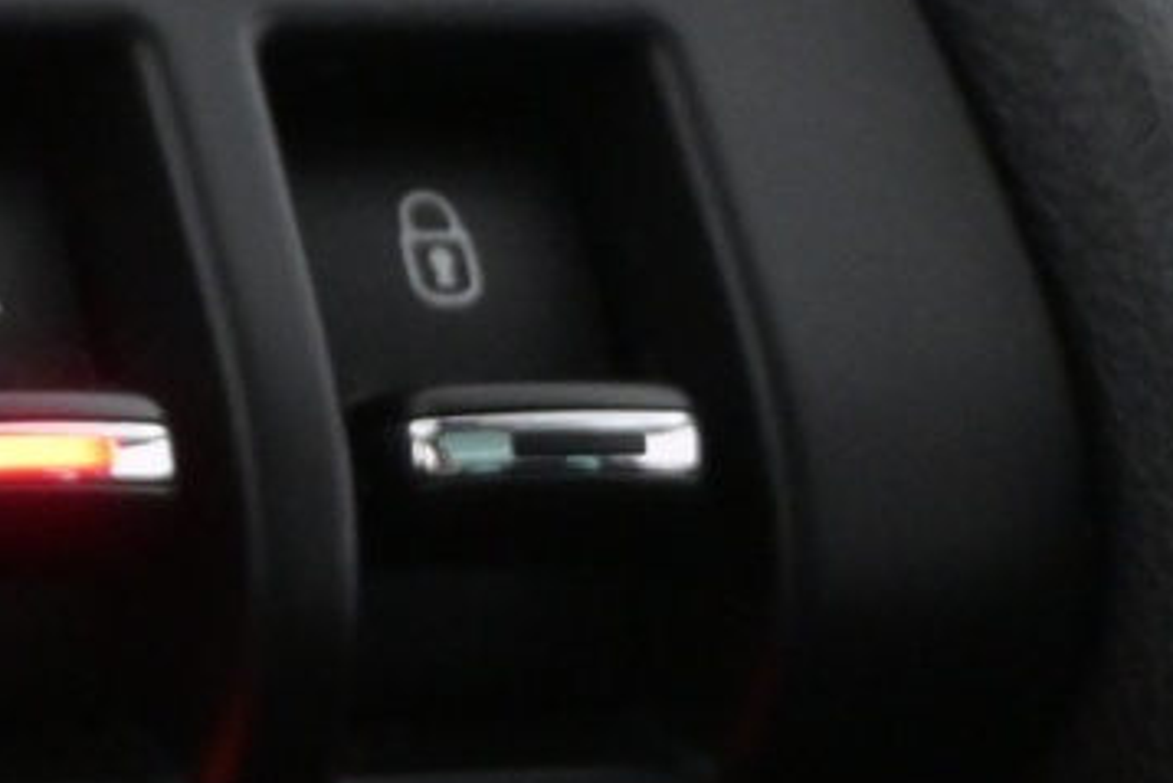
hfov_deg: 8.8
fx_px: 7184
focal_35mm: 220
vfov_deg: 6.2
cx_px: -1183
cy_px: 341
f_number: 5
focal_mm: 32.5
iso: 2500
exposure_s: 1/50
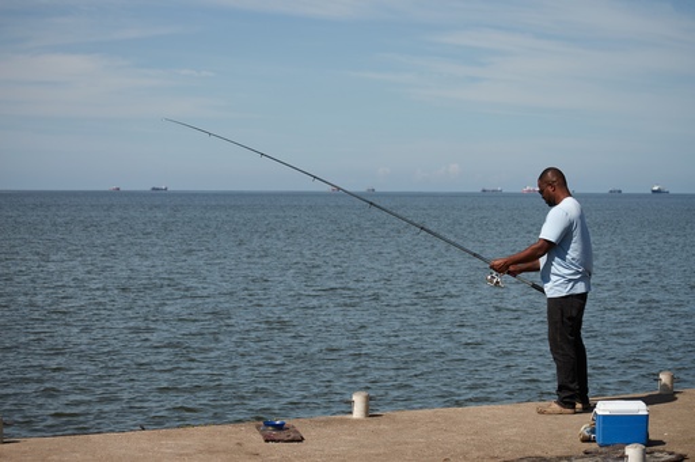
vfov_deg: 16.5
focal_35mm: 82
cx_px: 348
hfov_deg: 24.6
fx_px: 1591
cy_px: 231
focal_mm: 55
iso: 100
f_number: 4
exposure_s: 1/1000
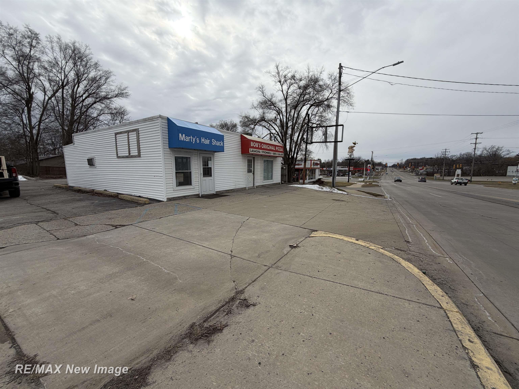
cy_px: 194
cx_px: 260
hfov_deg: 102.1
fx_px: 210
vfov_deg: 85.7
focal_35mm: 14
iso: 20
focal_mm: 2.22
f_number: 2.2
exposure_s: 1/1001
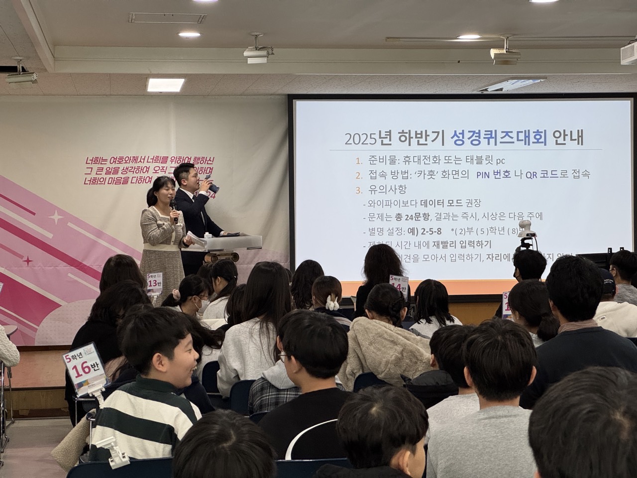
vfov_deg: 19.1
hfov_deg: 25.3
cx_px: 318
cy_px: 239
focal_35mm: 77
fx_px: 1417
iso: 200
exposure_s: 1/120
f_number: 2.8
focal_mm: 9
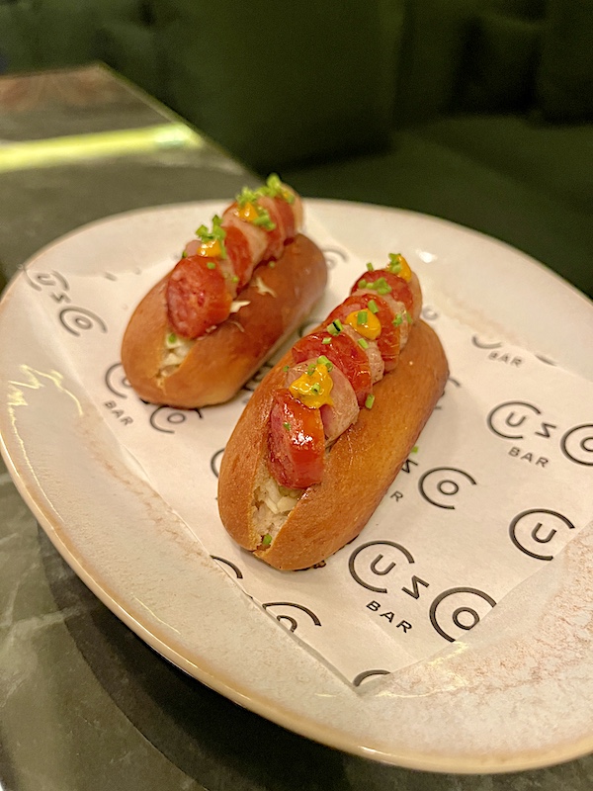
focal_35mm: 25
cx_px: 296
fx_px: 571
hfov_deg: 54.9
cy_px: 396
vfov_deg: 69.4
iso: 400
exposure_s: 1/33
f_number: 1.6
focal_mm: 5.1
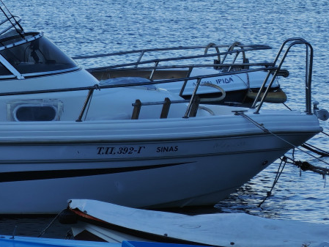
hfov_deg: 6.2
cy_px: -8
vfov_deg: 4.7
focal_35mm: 319
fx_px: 3033
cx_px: 69
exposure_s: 1/280
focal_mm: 8.67
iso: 50
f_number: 2.4
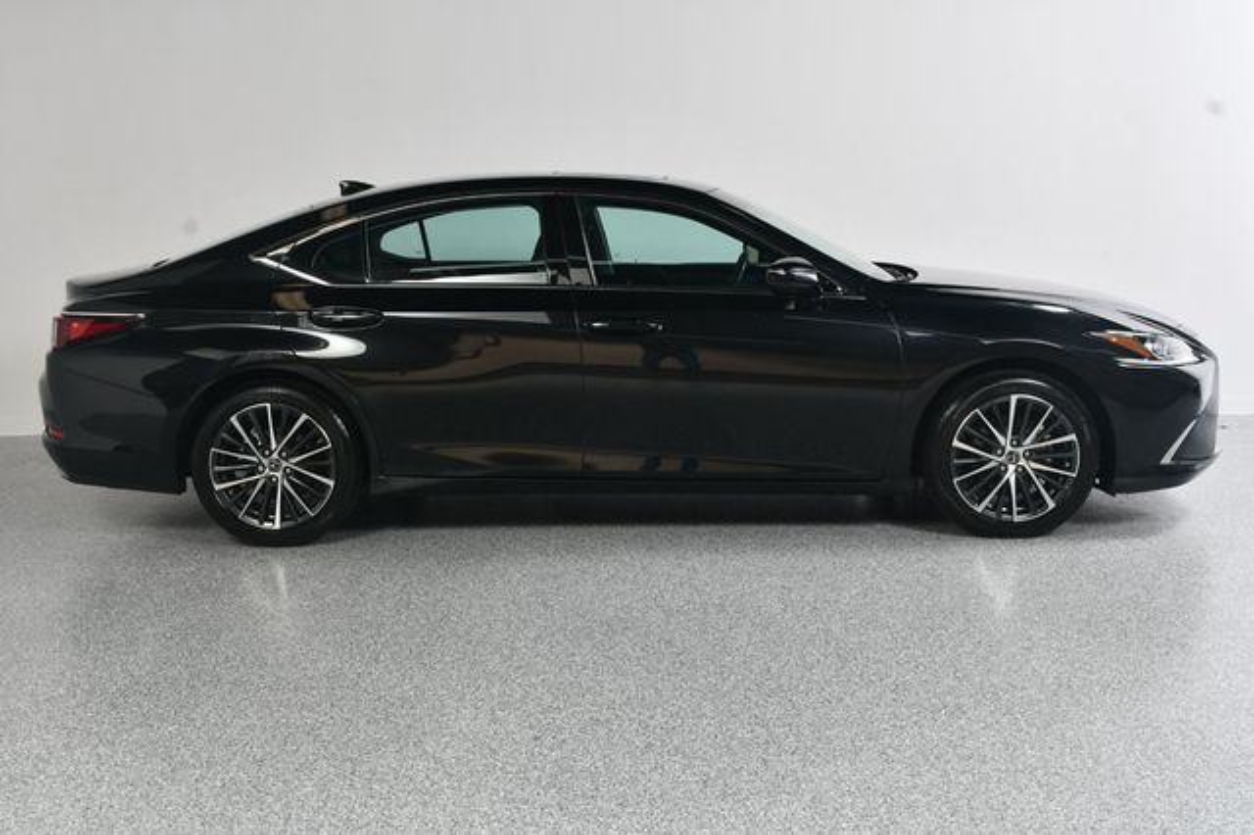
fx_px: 1393
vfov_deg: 33.4
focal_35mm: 40
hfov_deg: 48.5
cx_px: 627
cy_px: 418
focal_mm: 27
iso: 100
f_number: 10
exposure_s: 1/160
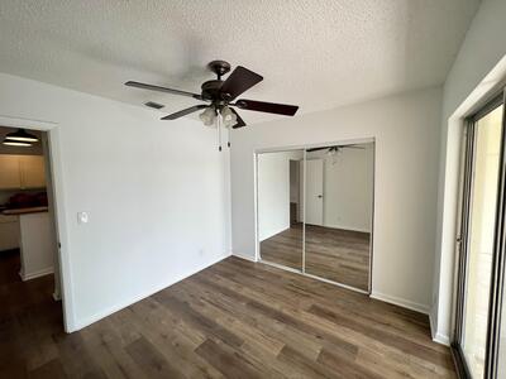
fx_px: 190
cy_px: 190
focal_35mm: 13
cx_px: 253
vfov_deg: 89.9
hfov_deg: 106.2
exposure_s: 1/120
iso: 64
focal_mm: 1.57
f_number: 1.8
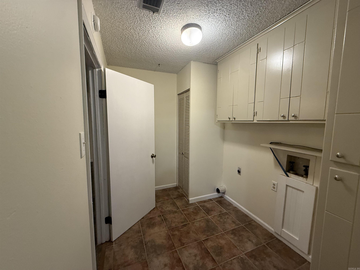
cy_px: 135
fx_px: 146
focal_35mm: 14
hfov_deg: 102.1
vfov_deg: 85.7
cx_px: 180
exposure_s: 1/60
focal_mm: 2.22
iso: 320
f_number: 2.2
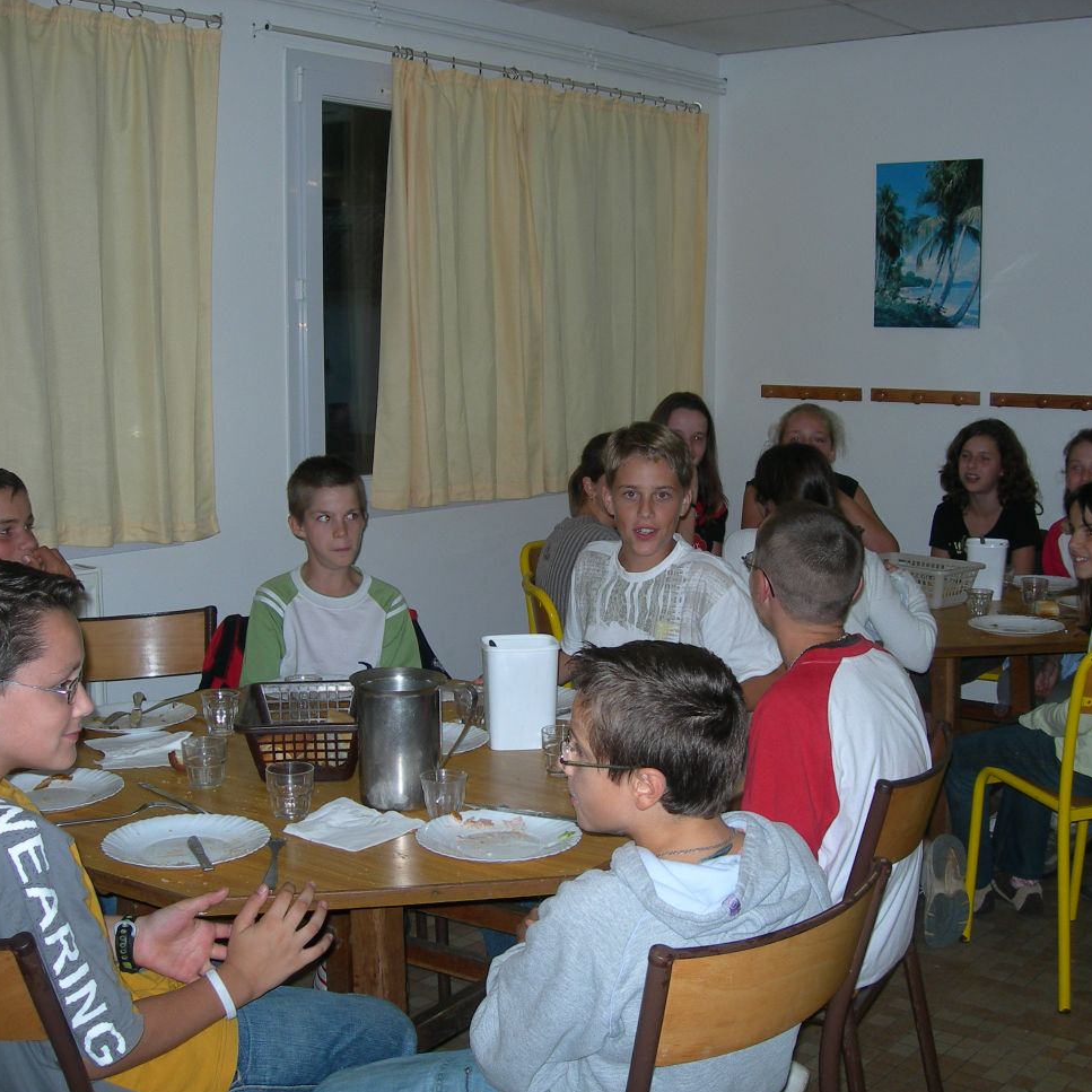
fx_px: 1606
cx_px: 610
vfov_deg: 37.6
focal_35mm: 45
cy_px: 547
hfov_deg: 37.5
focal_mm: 7.8
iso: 50
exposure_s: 1/60.1
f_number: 2.8
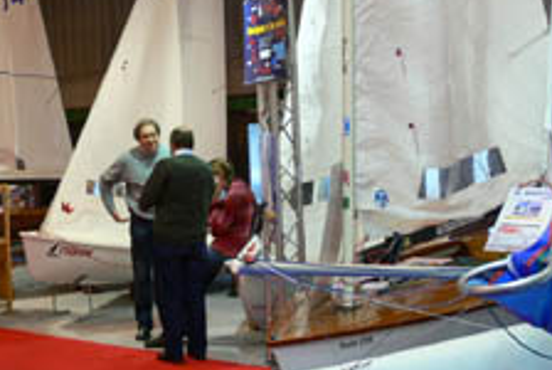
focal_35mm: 69
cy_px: 63
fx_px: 1059
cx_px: 105
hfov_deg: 28.5
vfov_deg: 19.5
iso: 80
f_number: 2.8
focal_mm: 7.4
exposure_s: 1/30
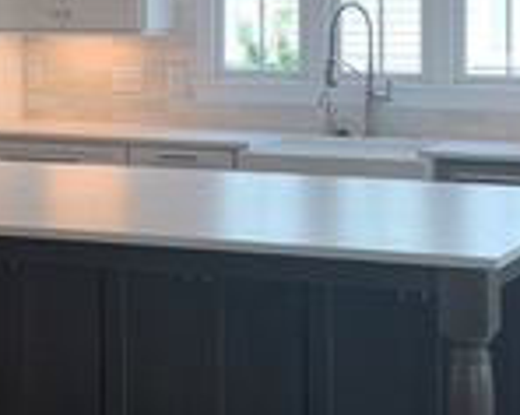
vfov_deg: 13.8
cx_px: 169
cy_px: 28
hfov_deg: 17.4
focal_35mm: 110
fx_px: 1691
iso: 50
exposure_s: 1/120
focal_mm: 4.25
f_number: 1.8
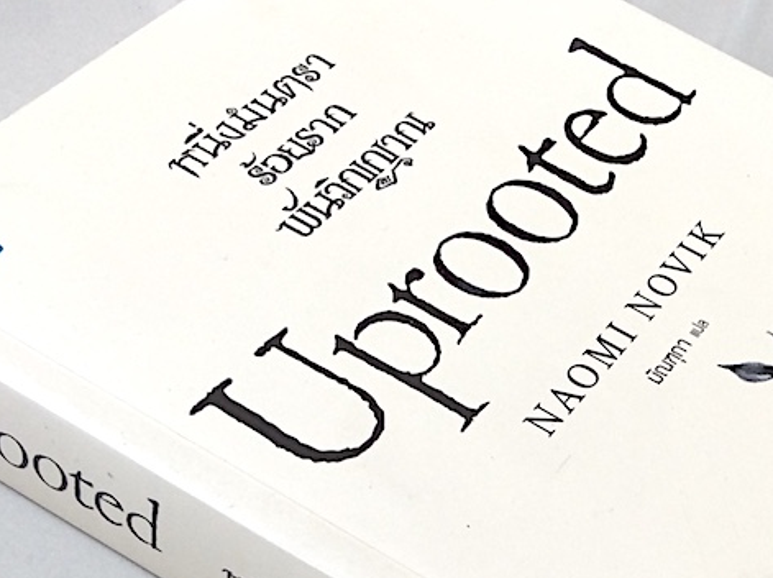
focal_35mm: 77
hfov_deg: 25.2
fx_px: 1717
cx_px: 548
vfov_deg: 18.8
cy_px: 510
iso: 32
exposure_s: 1/50
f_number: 2.4
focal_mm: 3.3
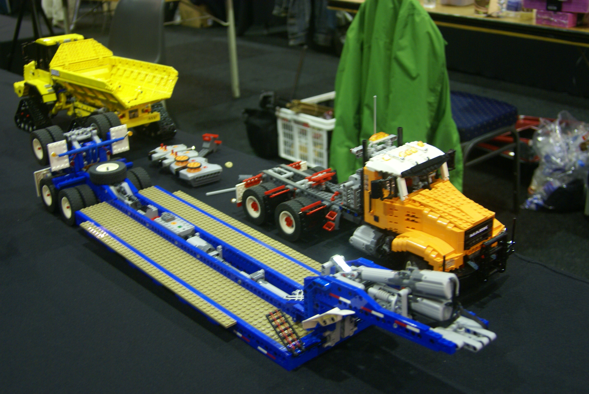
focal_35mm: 42
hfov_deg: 46.4
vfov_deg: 32.0
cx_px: 294
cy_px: 197
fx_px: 688
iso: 400
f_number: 4
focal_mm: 28
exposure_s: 1/8
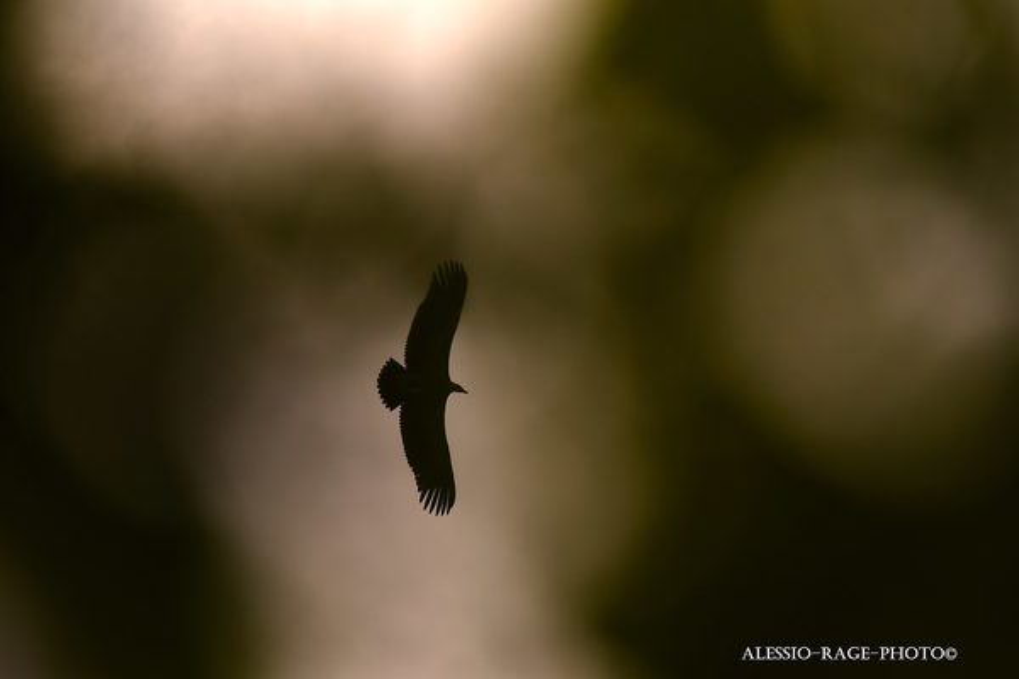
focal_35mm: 440
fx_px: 12453
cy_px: 340
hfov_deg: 4.7
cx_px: 510
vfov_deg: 3.1
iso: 400
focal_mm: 440
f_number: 5.6
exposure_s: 1/4000
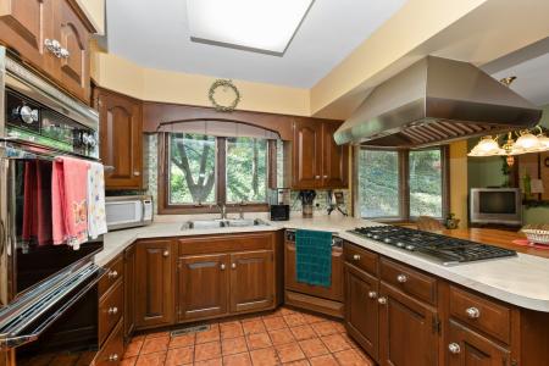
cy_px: 183
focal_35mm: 15
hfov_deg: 100.4
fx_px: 229
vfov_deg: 77.3
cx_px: 274
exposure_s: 1/10
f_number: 7.1
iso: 250
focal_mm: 10
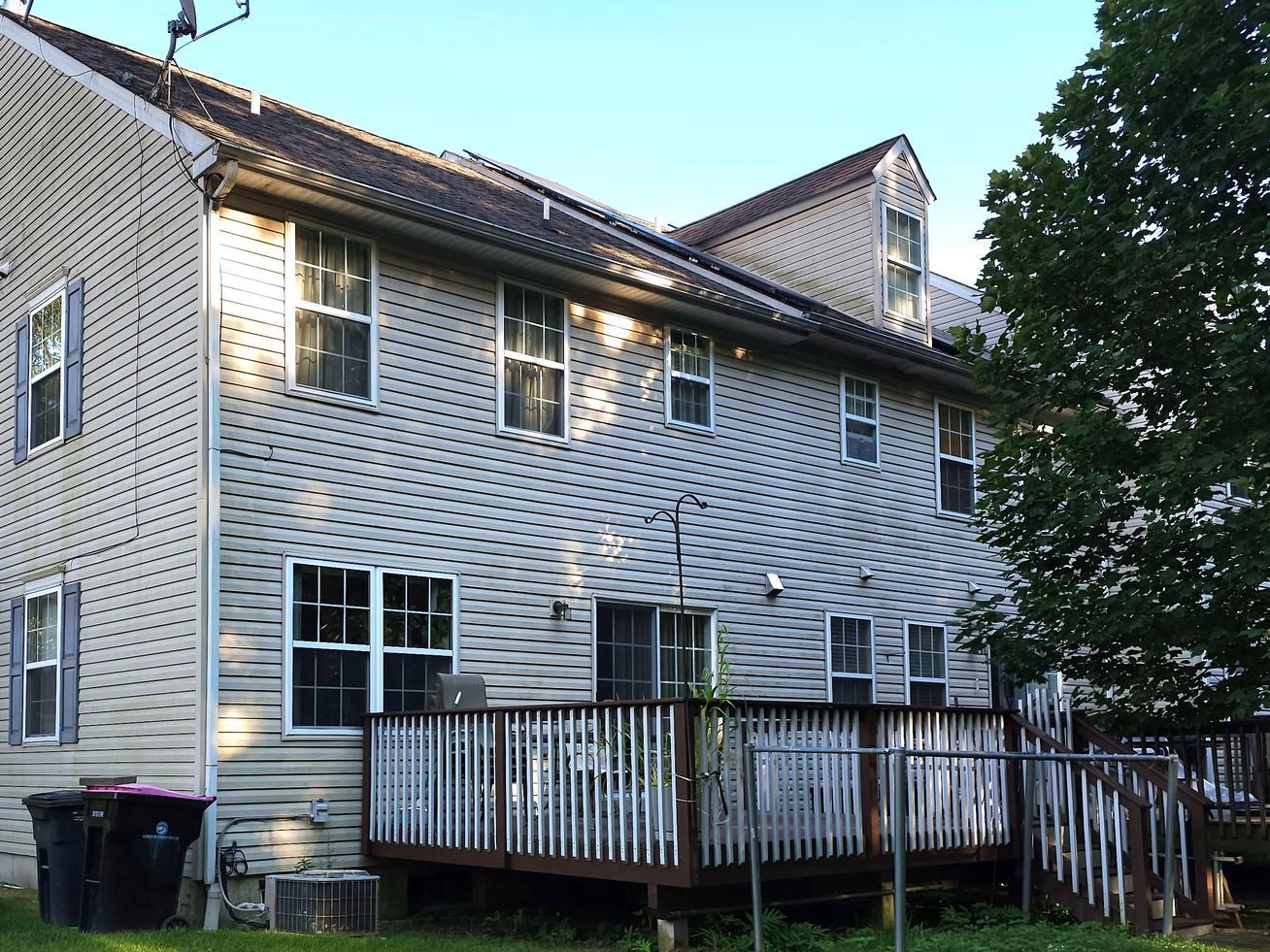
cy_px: 648
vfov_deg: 39.1
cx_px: 440
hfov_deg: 50.6
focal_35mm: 36
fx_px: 1321
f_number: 1.7
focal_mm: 6.3
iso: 16
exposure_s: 1/120
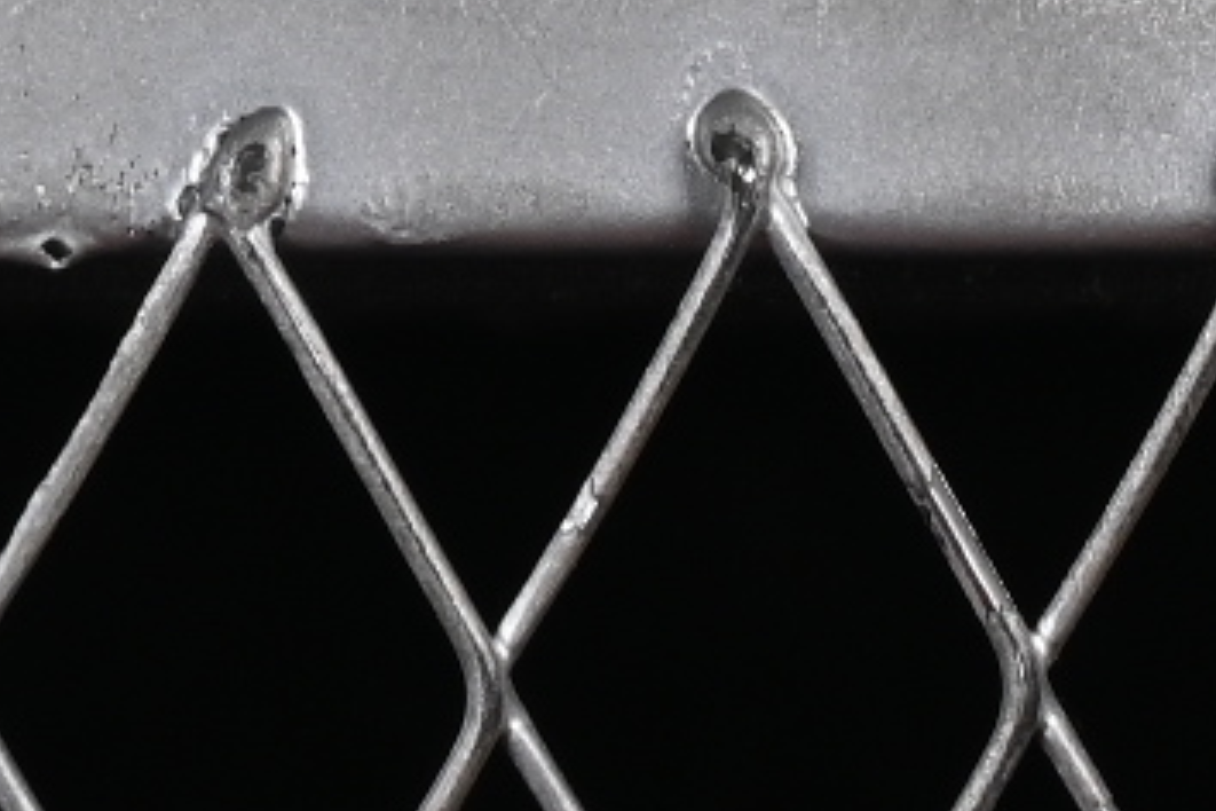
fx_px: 19927
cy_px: -2089
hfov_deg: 3.5
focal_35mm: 590
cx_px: 110
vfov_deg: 2.3
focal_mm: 50
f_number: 8
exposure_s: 1/80
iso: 160
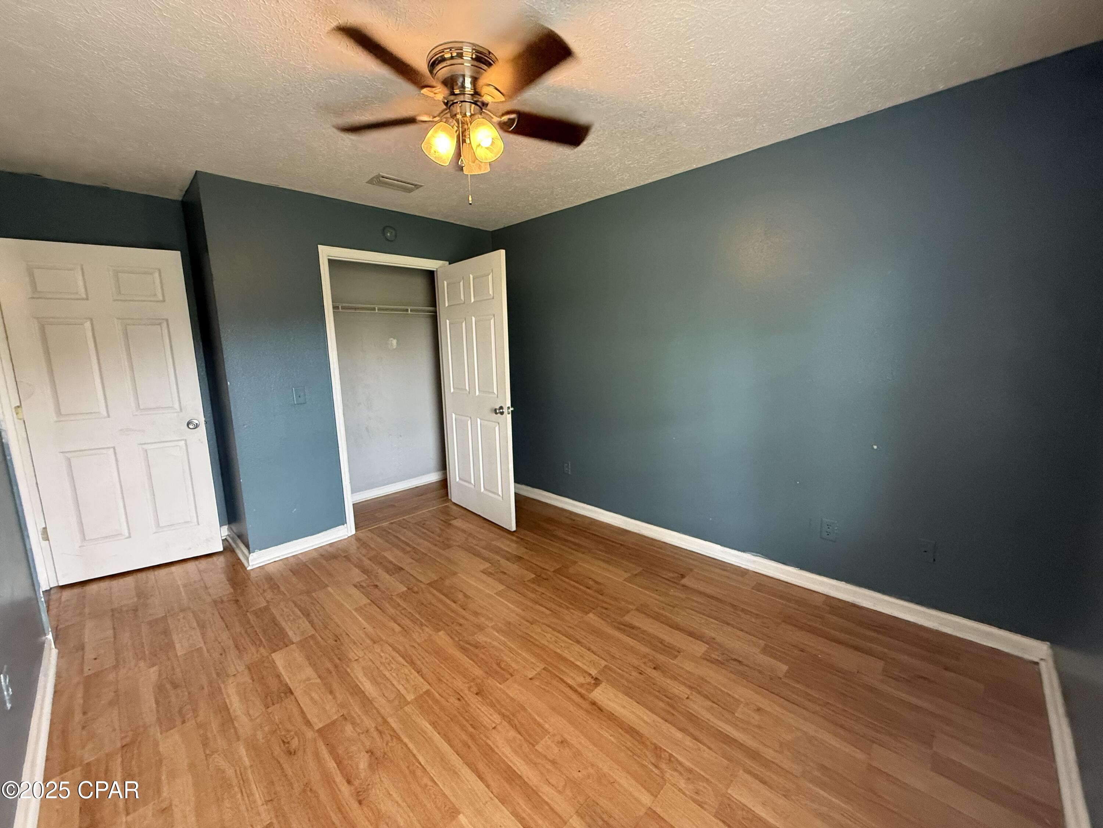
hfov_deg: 102.1
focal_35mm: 14
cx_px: 552
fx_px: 446
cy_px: 414
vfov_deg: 85.7
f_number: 2.2
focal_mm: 2.22
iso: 400
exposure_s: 1/60
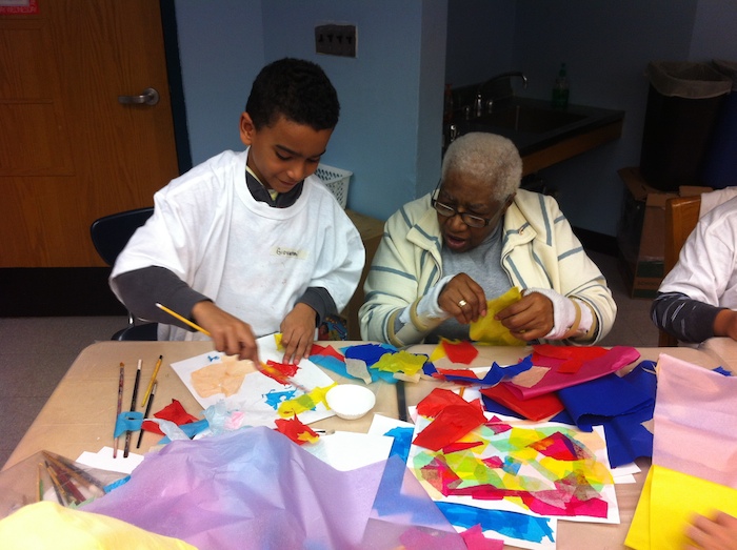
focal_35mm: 35
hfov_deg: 52.7
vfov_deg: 40.6
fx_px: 744
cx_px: 368
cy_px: 275
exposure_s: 1/30
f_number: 2.8
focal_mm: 3.85
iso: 80
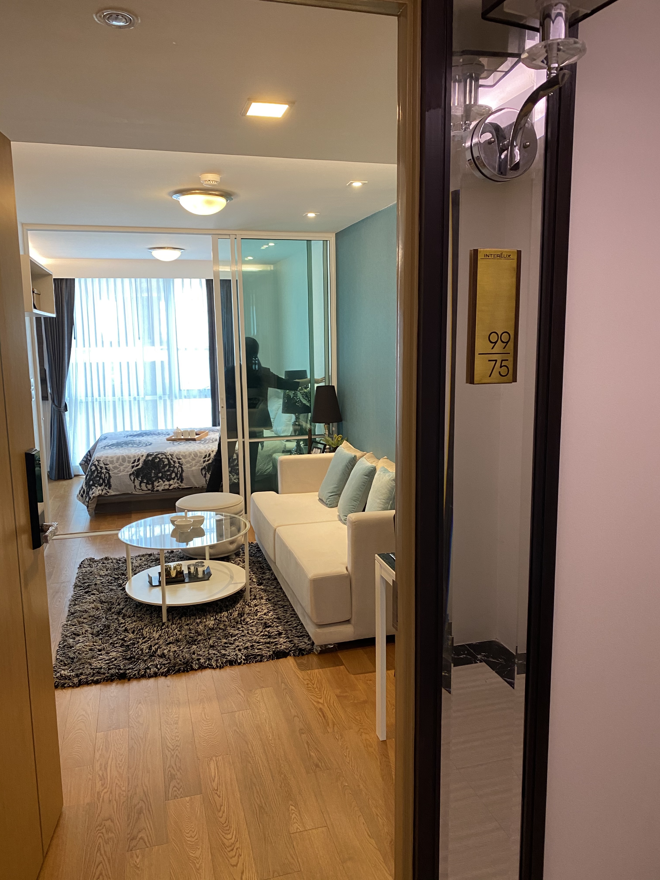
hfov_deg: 53.1
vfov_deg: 67.3
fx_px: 661
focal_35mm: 26
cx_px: 330
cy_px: 440
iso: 160
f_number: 1.8
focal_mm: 4.25
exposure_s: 1/50
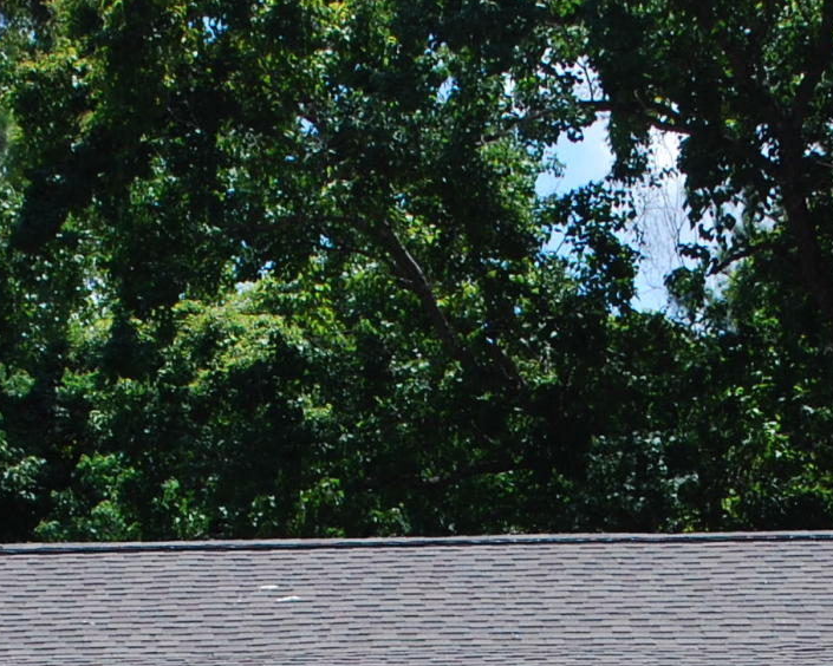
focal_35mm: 168
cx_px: 401
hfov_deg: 11.5
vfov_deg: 8.9
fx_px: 4142
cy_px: 1042
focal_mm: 28
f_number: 7.1
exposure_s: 1/200
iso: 100
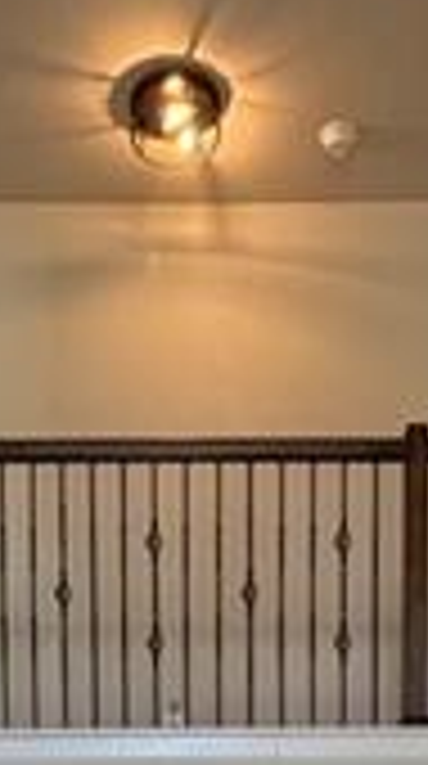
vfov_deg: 22.0
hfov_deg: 17.4
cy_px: 1296
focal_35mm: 69
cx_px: 180
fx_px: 1399
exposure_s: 1/120
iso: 320
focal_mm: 2.22
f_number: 2.2
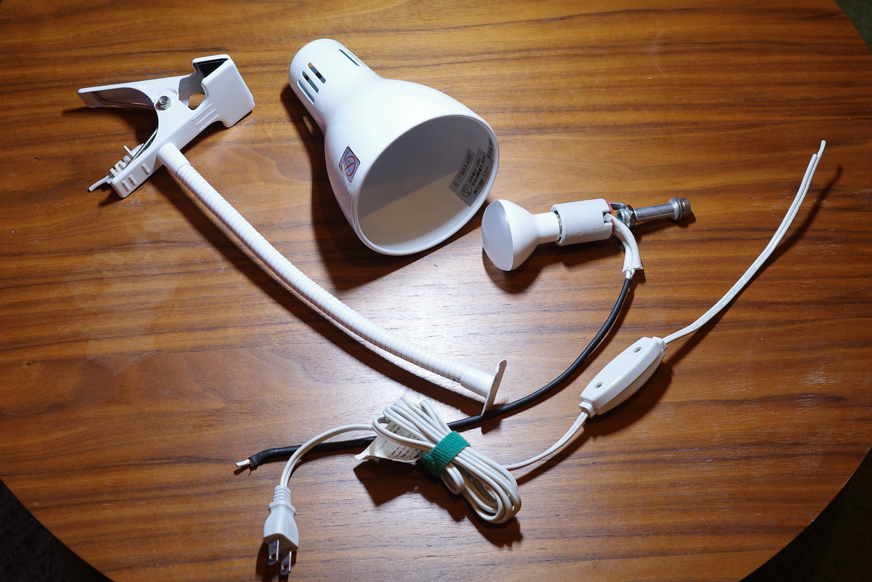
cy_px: 291
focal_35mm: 71
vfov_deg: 19.2
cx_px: 436
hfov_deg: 28.5
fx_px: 1720
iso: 200
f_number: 2.8
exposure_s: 1/80
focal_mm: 26
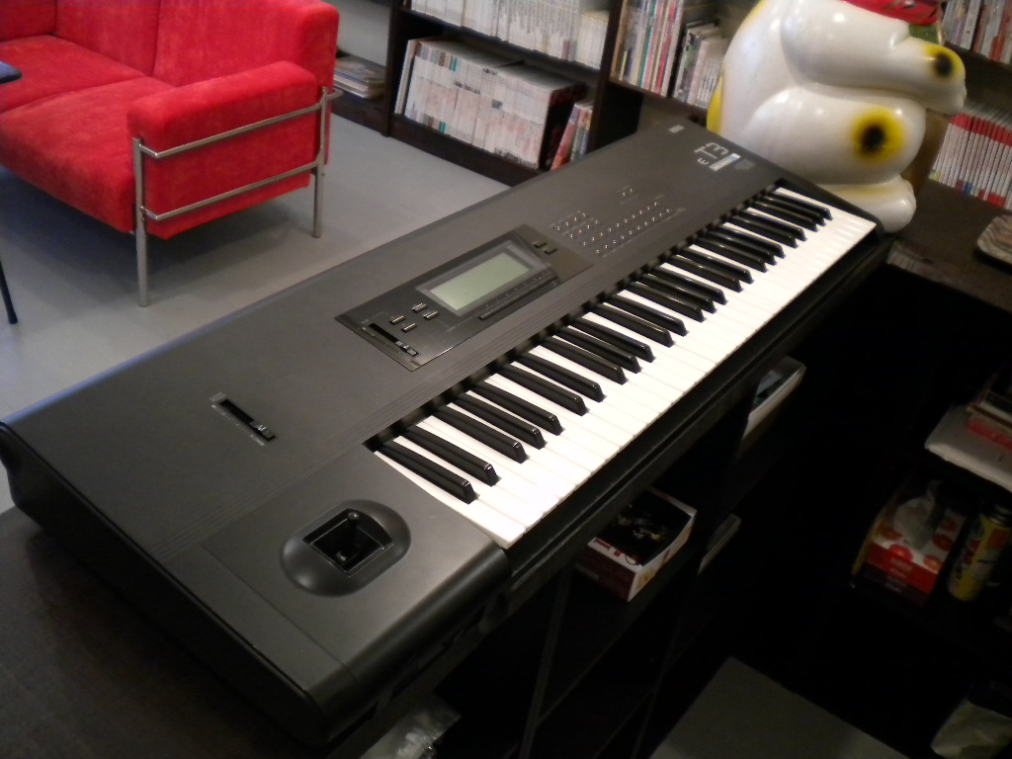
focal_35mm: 35
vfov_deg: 40.7
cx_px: 506
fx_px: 1023
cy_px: 380
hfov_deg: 52.6
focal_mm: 6.3
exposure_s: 1/17.3
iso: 400
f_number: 3.1
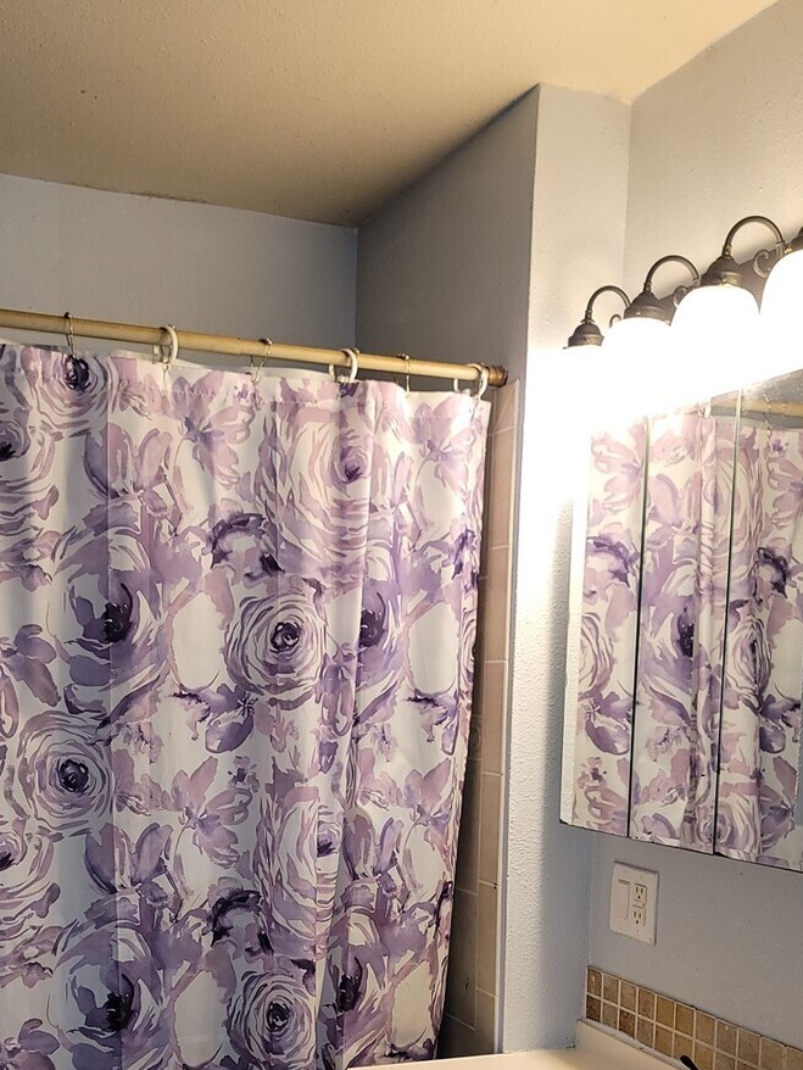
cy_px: 765
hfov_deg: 34.9
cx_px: 289
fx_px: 1268
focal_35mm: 41
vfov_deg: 44.6
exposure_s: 1/40
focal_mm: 7
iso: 100
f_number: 1.8
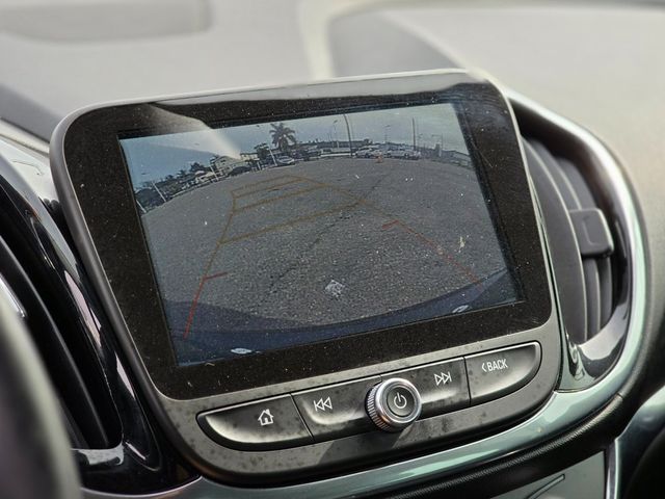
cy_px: 250
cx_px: 332
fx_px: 1326
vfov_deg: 21.3
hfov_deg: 28.2
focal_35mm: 69
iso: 50
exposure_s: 1/222
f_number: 2.4
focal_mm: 7.9
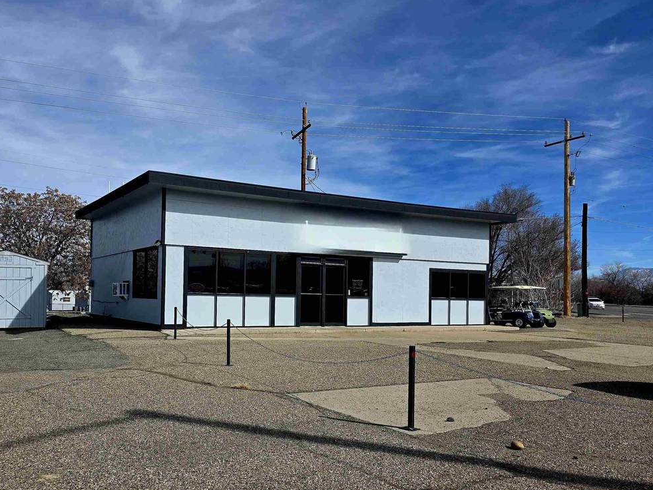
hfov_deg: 58.9
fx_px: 566
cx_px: 232
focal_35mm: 30
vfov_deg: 46.7
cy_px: 276
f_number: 1.7
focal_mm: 6.3
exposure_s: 1/10000
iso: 64
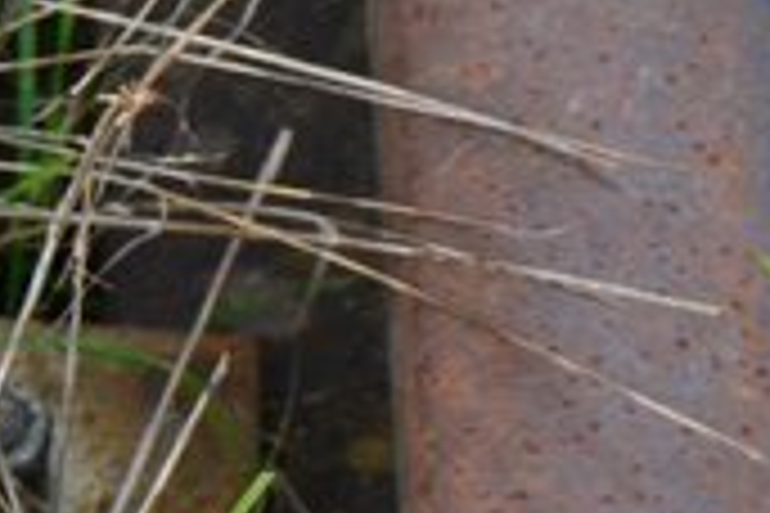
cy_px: 639
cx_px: -446
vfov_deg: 3.4
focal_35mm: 399
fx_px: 8533
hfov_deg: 5.1
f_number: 6.3
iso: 500
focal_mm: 38
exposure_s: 1/640
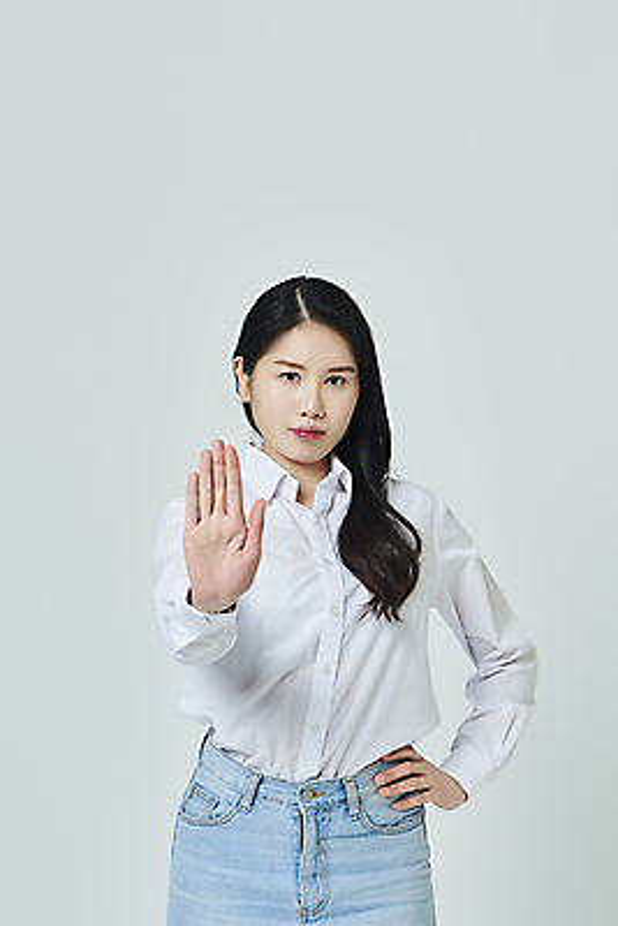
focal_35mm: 70
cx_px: 309
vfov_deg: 28.8
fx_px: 1801
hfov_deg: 19.5
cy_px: 463
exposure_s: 1/125
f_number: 11
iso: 100
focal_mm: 70
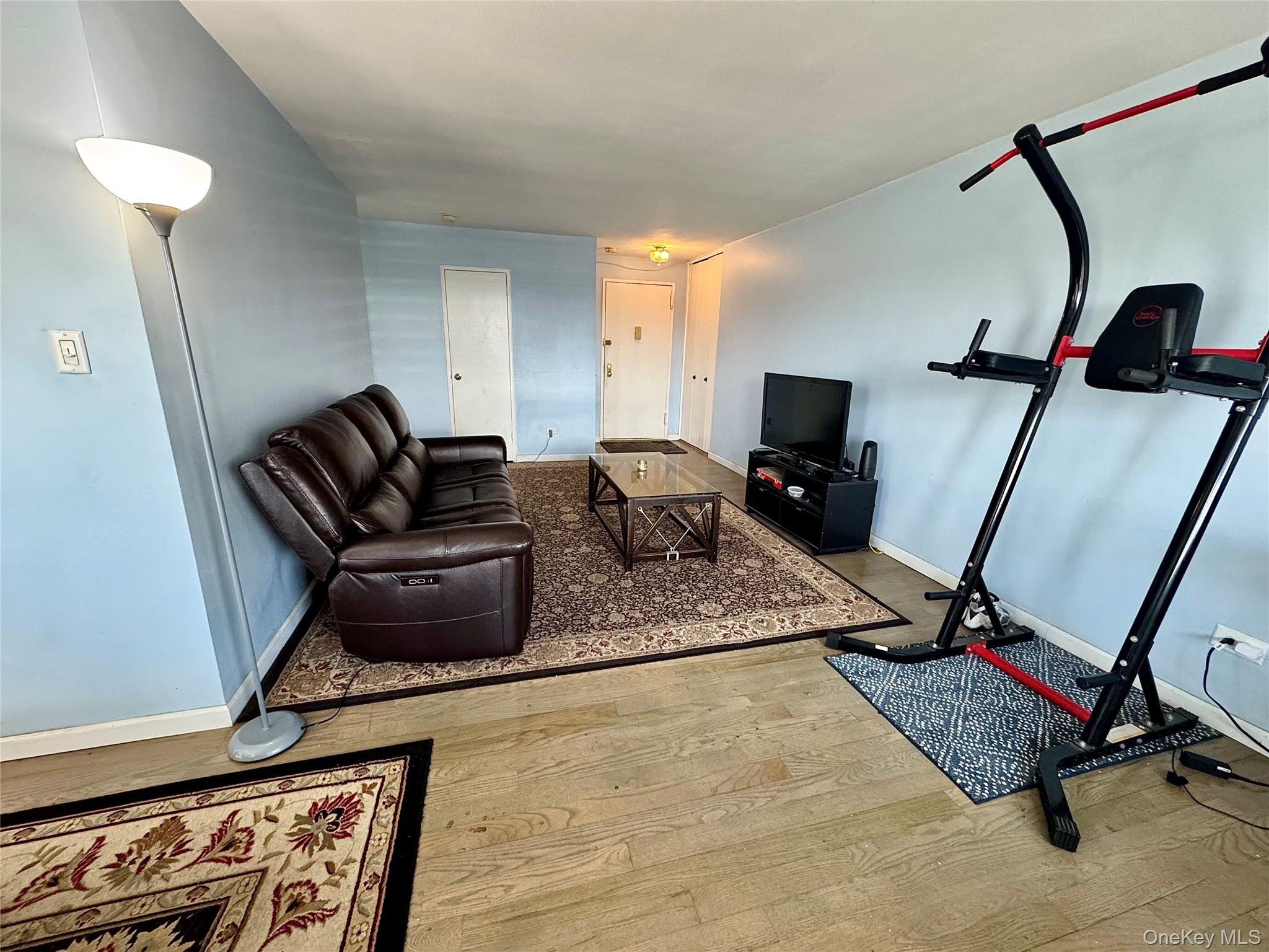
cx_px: 634
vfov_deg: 85.7
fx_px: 513
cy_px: 476
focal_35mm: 14
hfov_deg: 102.1
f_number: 2.2
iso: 320
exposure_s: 1/120
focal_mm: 2.22
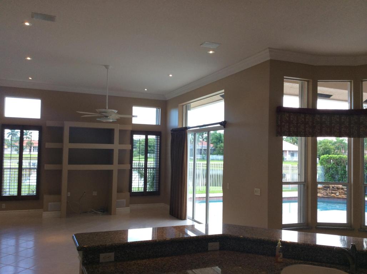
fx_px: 349
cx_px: 184
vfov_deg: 42.8
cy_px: 137
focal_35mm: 33
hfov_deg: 55.4
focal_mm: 3.3
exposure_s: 1/60
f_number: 2.4
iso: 40
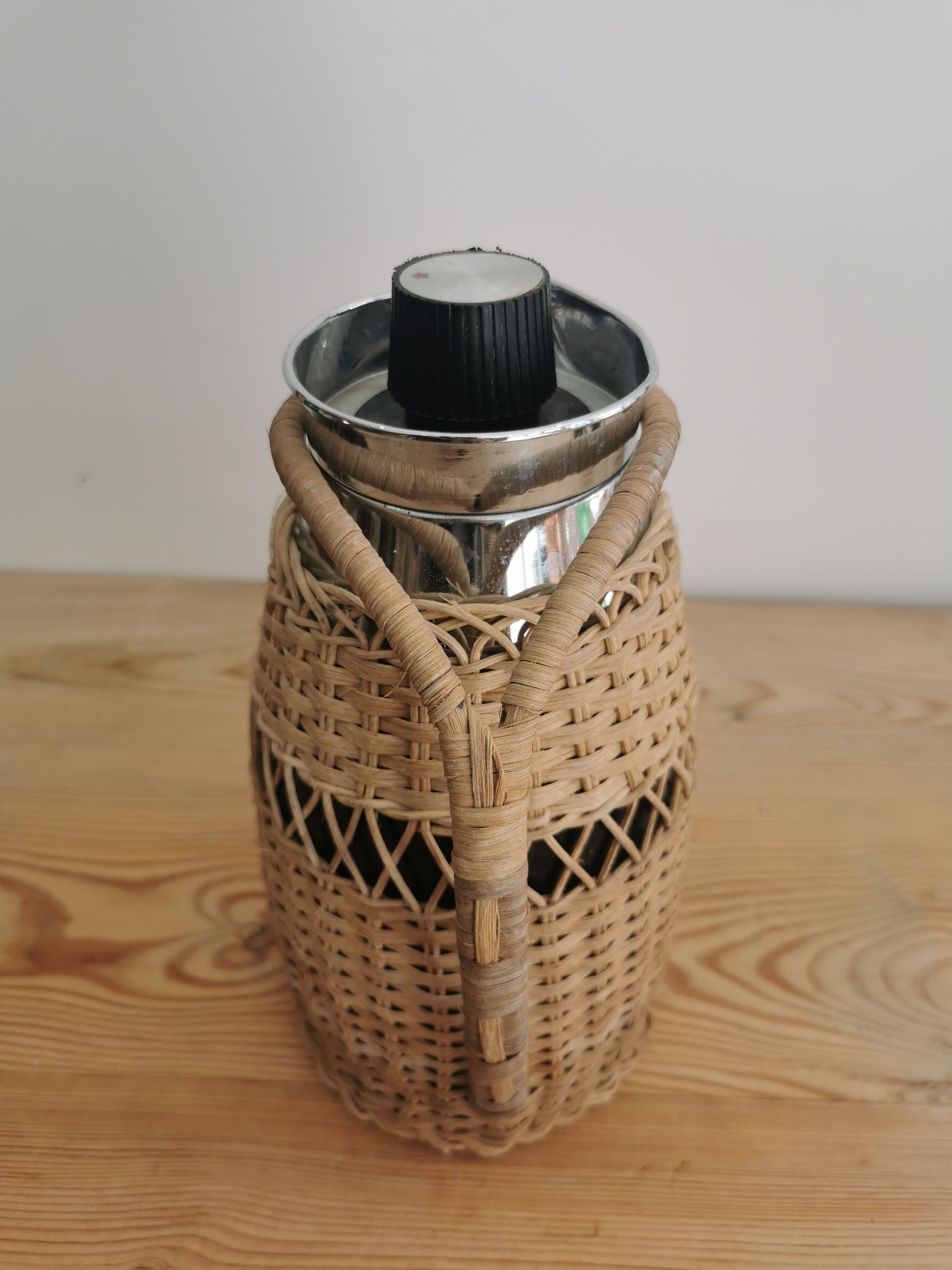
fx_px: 990
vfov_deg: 65.3
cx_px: 476
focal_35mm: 27
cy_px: 635
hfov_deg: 51.4
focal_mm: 5.58
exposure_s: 1/143
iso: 50
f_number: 1.8
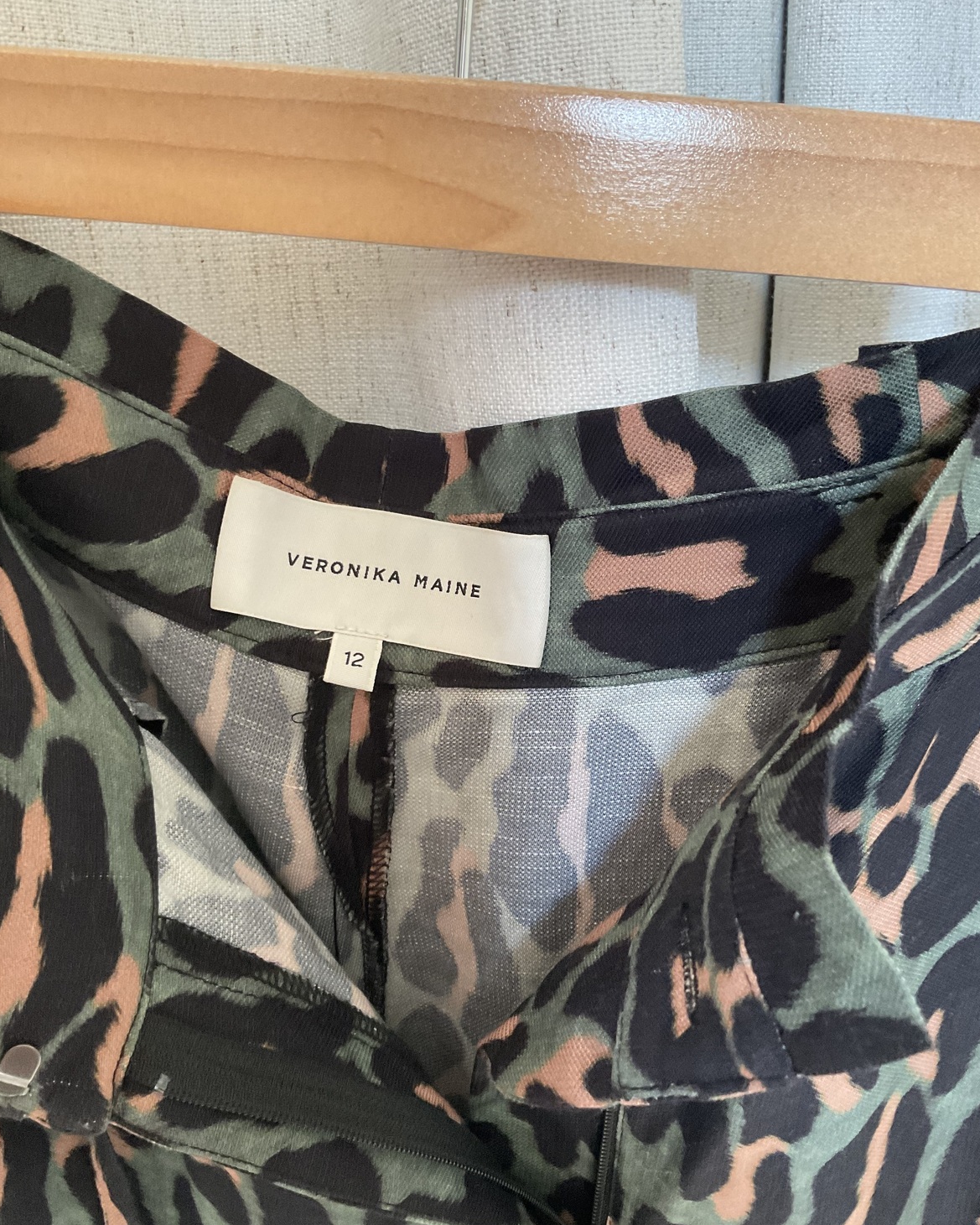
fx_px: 1124
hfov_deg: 47.1
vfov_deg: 57.2
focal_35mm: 31
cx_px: 490
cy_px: 625
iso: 200
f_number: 1.8
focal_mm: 3
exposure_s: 1/60
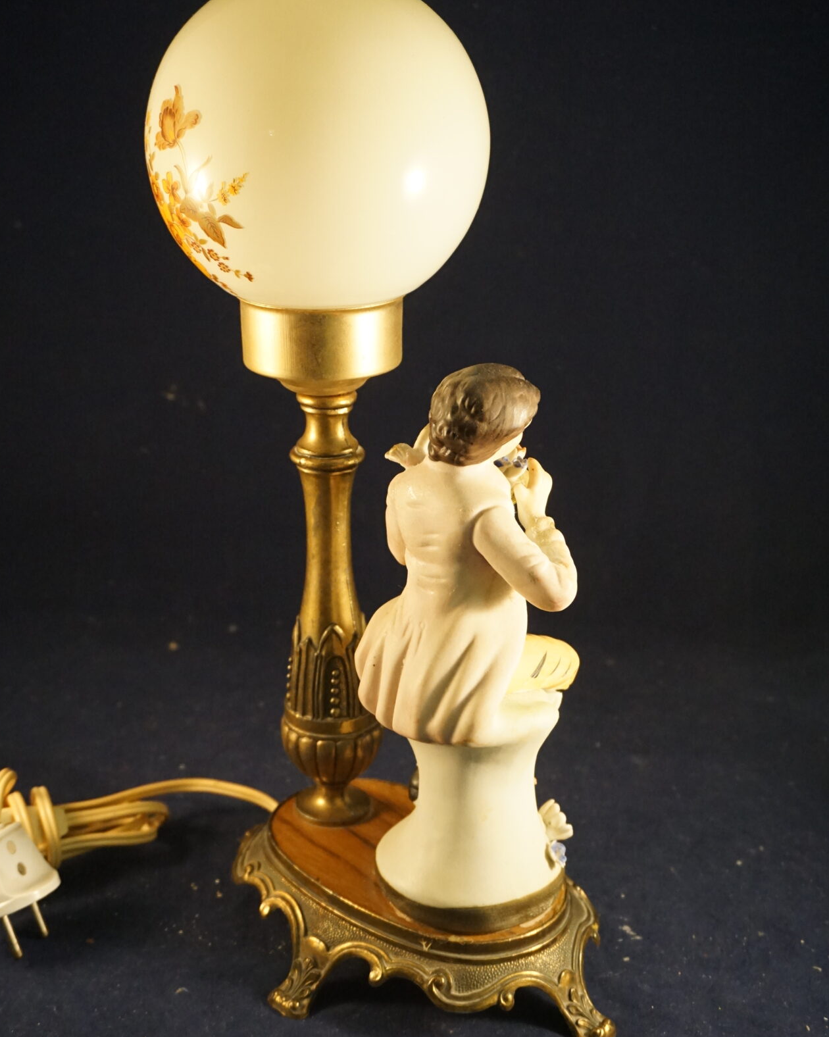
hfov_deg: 31.4
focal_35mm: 48
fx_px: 1473
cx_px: 410
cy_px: 547
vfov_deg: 38.8
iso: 3200
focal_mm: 28
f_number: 4.5
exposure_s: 1/160
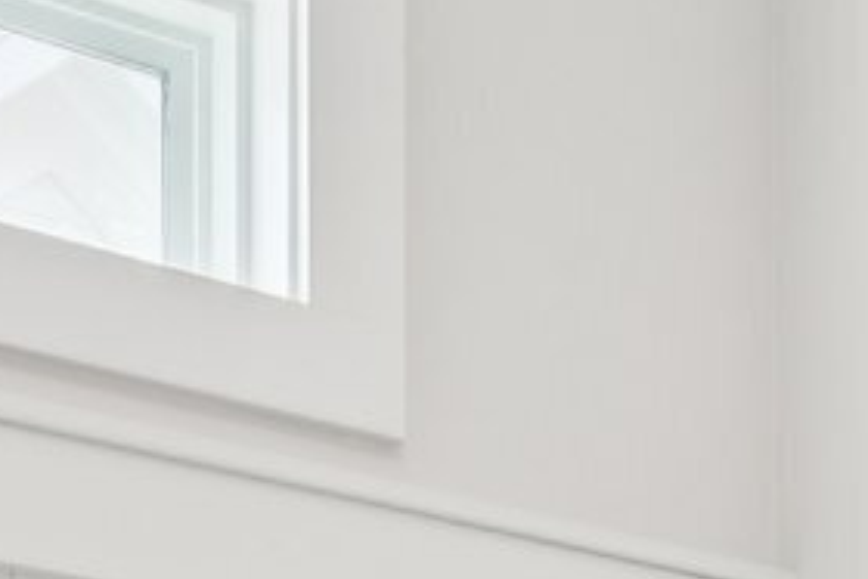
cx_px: 623
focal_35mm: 117
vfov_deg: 9.8
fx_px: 2822
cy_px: 1556
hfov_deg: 17.4
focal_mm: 16
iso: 400
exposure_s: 1/50
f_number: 5.6
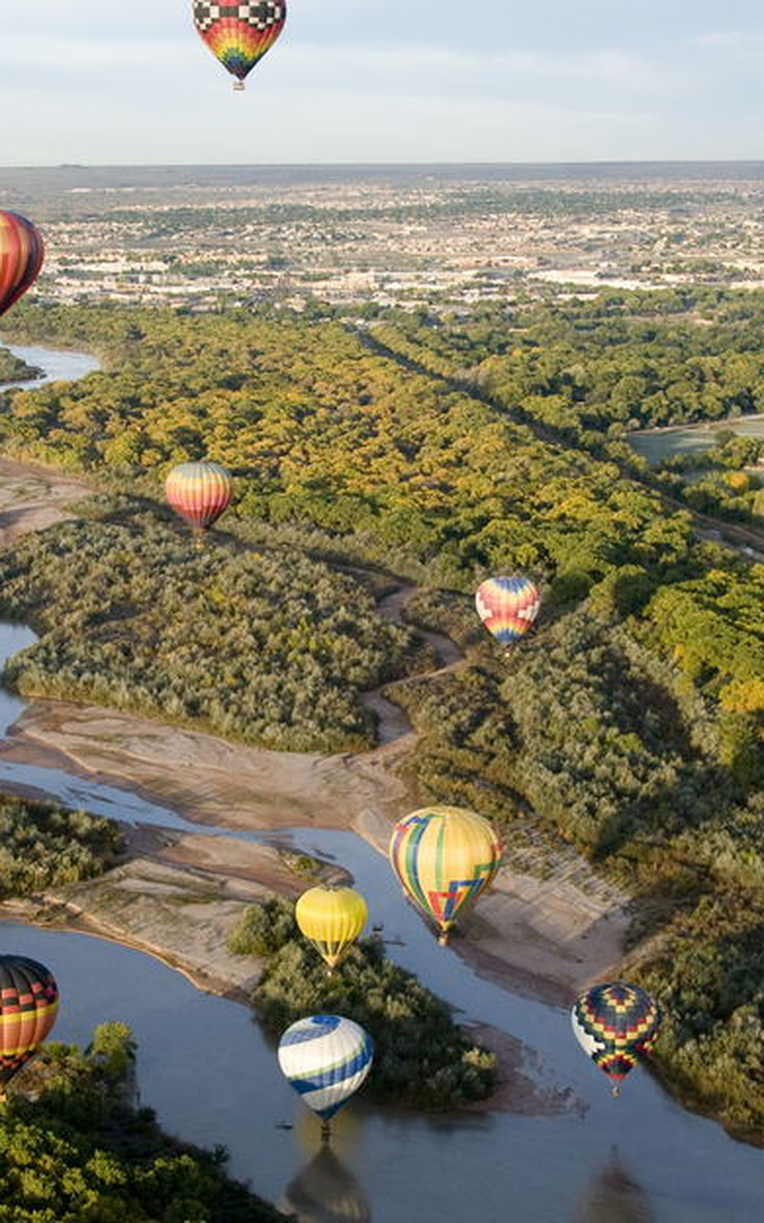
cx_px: 269
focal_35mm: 80
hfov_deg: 16.3
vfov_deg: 25.8
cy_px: 599
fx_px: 2665
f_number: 5.6
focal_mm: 26
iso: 200
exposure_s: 1/200
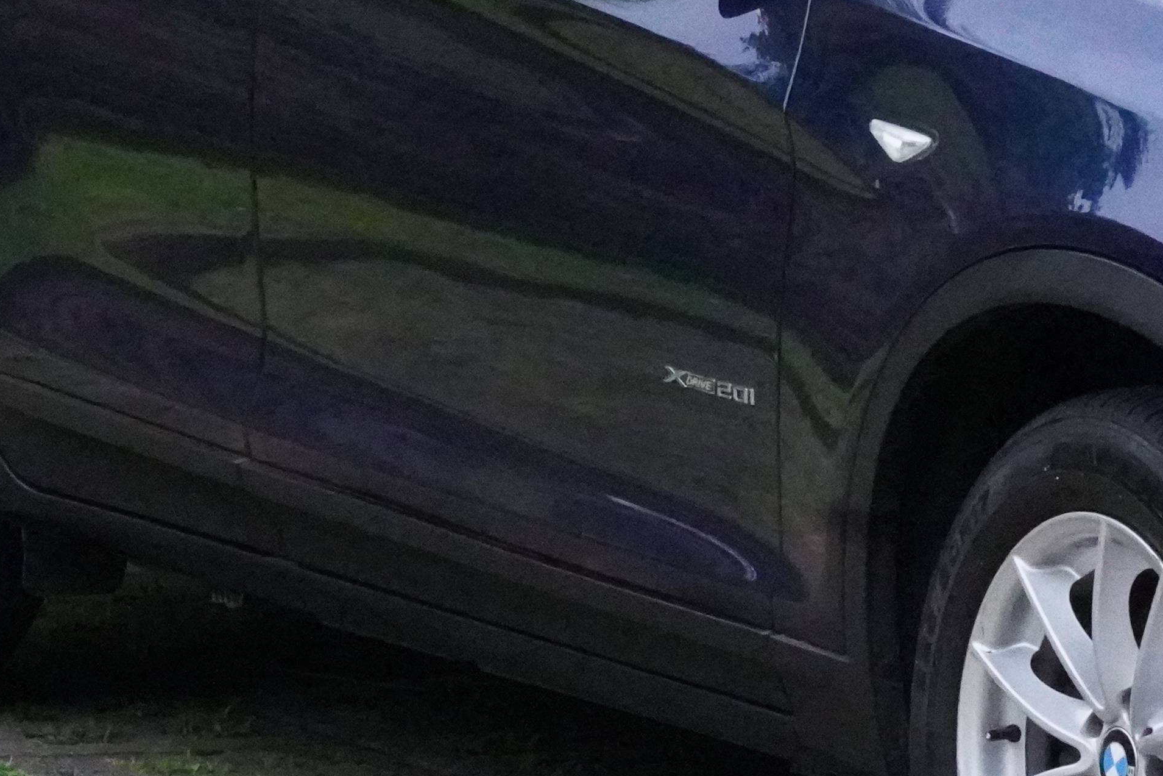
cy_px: 85
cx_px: 1265
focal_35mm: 354
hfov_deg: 5.8
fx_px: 11422
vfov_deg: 3.9
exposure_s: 1/4000
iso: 16000
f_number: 16
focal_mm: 75
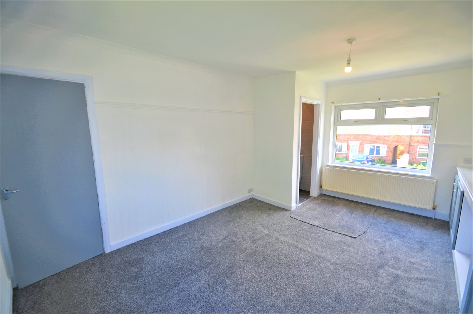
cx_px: 236
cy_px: 157
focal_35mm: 15
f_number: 3.5
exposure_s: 1/160
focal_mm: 10
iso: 200
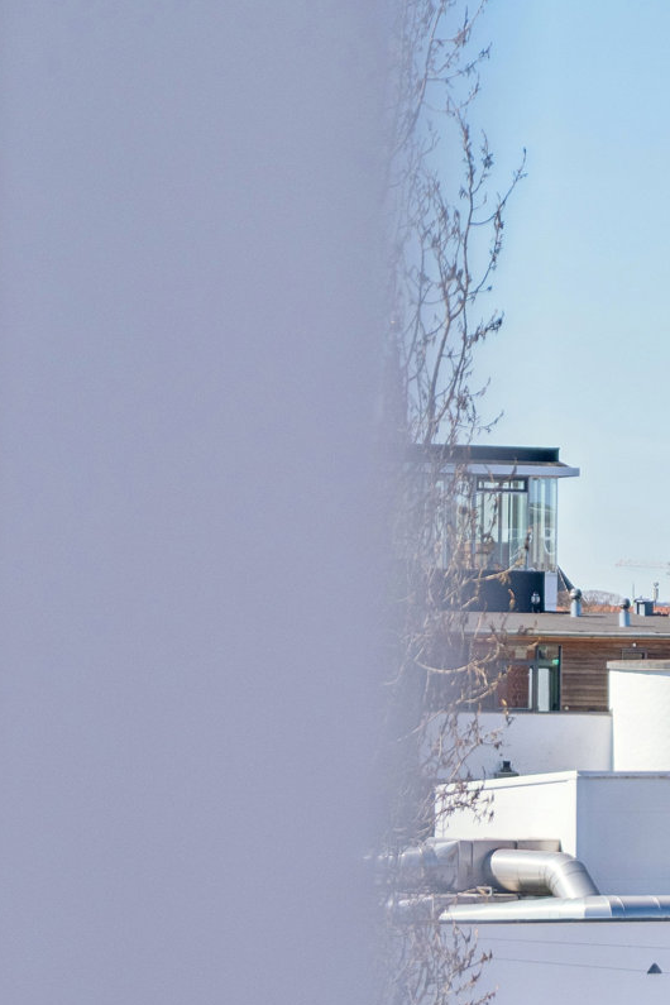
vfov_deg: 9.4
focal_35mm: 220
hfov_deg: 6.2
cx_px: 583
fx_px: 6141
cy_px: 504
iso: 250
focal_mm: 70
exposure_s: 1/3200
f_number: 4
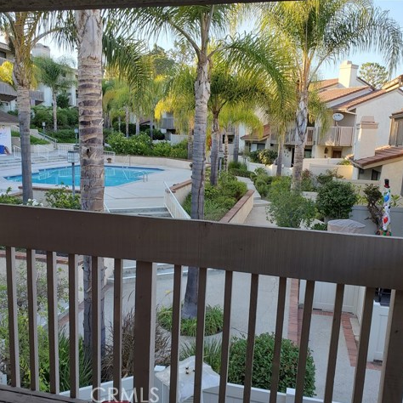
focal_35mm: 31
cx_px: 197
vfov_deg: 52.5
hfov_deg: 52.5
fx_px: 408
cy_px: 203
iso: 50
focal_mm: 4.3
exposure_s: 1/198
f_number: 2.4
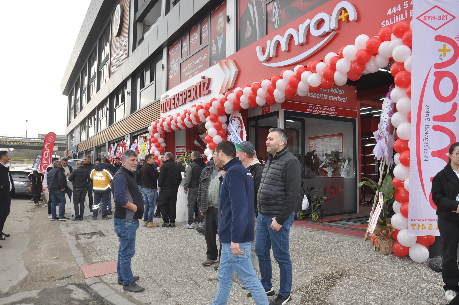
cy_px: 152
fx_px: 344
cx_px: 230
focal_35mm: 27
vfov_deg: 47.8
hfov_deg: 67.4
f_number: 6.3
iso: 200
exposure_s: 1/200
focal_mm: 18
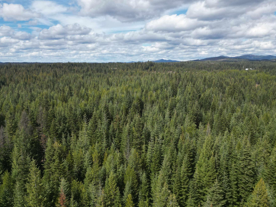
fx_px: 223
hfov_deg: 63.4
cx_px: 133
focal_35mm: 28
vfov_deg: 49.7
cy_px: 107
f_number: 1.7
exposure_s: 1/4000
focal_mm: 6.72
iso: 130
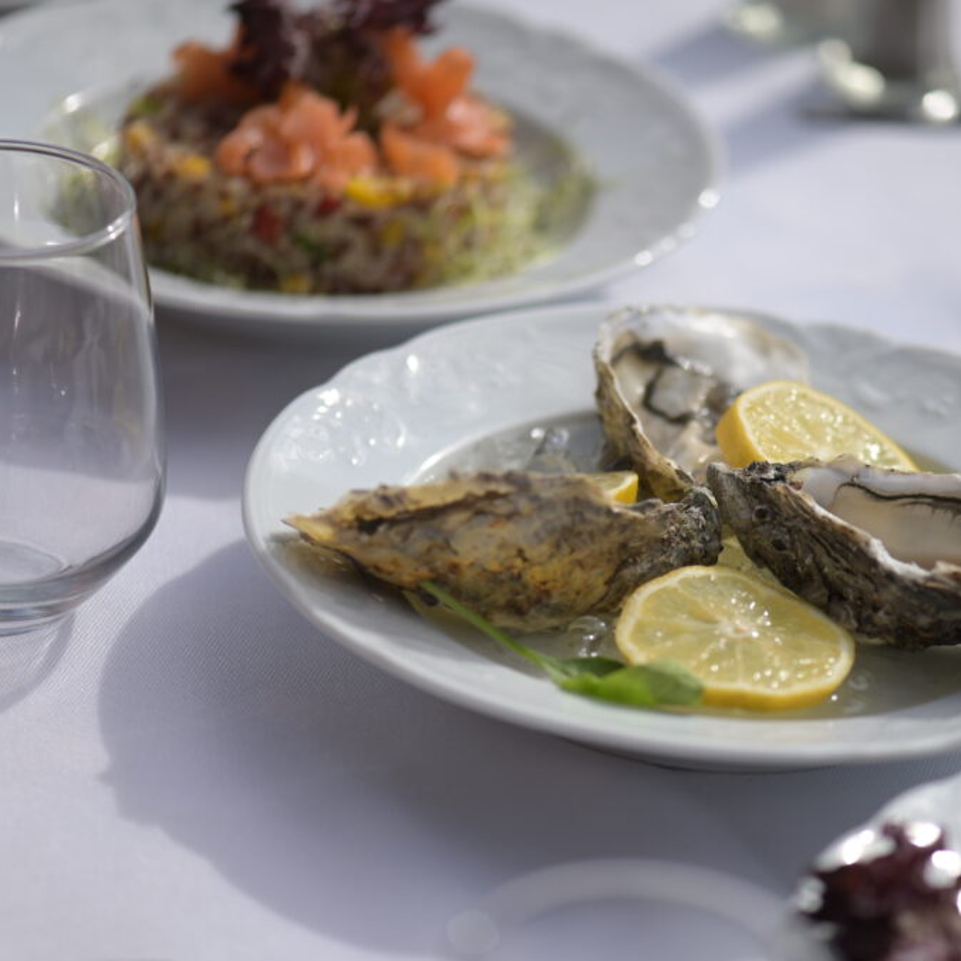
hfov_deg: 12.9
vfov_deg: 12.9
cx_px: 661
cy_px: 483
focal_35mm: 135
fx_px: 4240
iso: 125
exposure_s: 1/2500
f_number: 3
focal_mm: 105
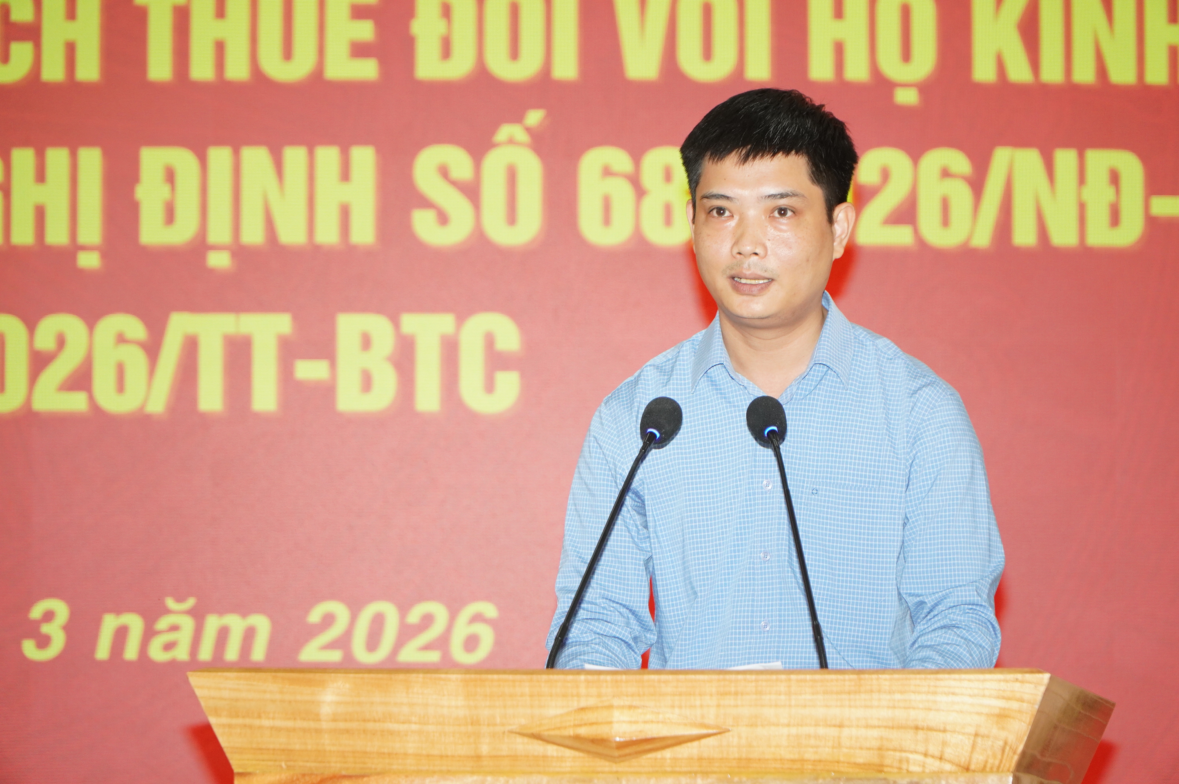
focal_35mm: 135
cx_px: 590
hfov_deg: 15.2
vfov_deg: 10.1
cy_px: 392
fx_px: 4417
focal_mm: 90
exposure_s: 1/160
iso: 1000
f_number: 4
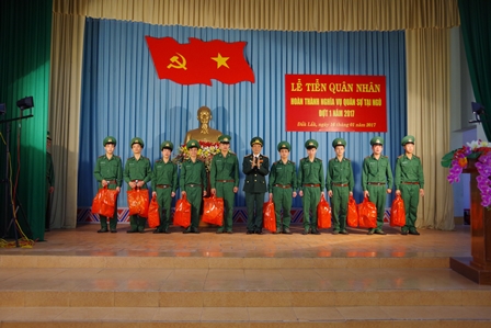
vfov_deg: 41.7
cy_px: 164
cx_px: 246
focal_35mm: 32
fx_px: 430
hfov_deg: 59.5
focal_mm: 21
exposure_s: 1/50
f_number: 4
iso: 800
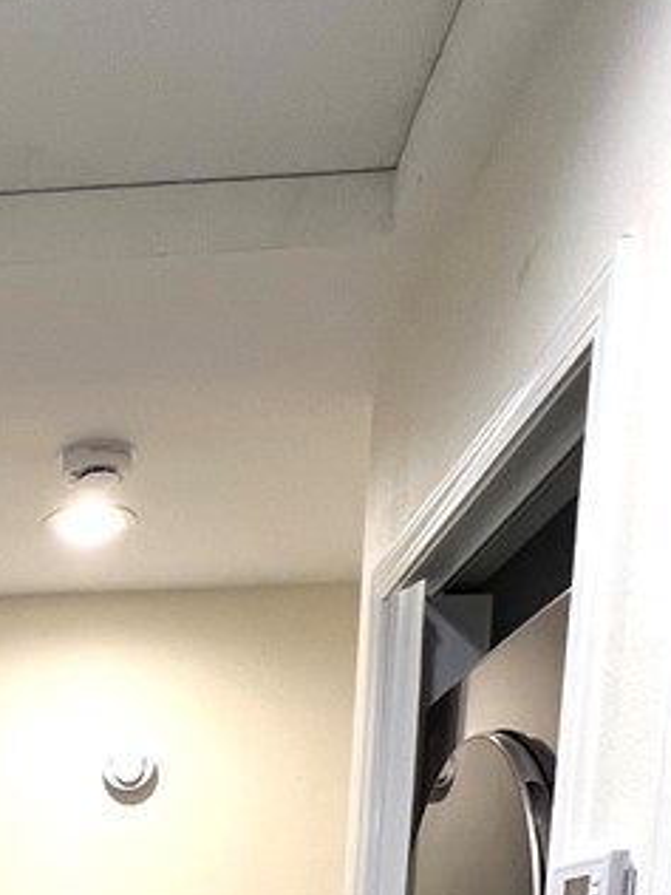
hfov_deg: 30.1
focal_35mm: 42
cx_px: -103
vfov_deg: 30.4
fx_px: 1086
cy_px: 1272
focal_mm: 1.57
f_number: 1.8
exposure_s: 1/60
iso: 125
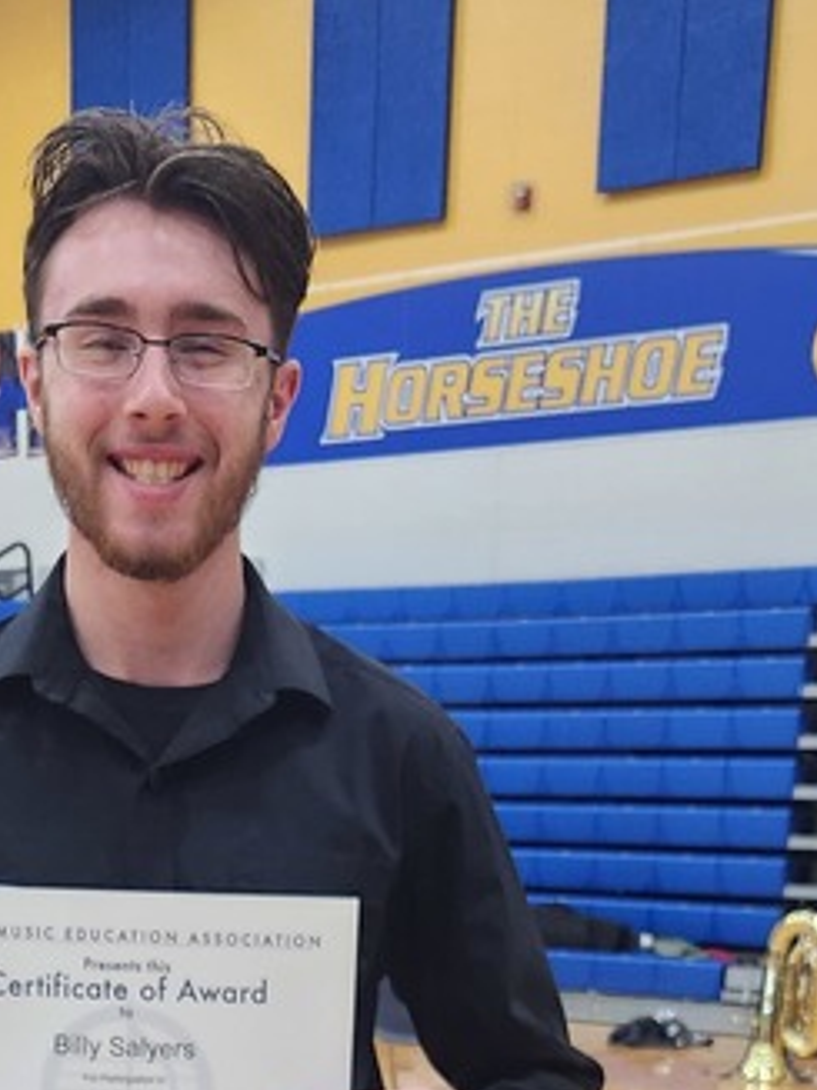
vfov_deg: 24.0
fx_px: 2267
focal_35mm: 72
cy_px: 1380
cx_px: 313
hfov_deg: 20.4
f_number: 1.8
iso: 250
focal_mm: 5.4
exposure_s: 1/120
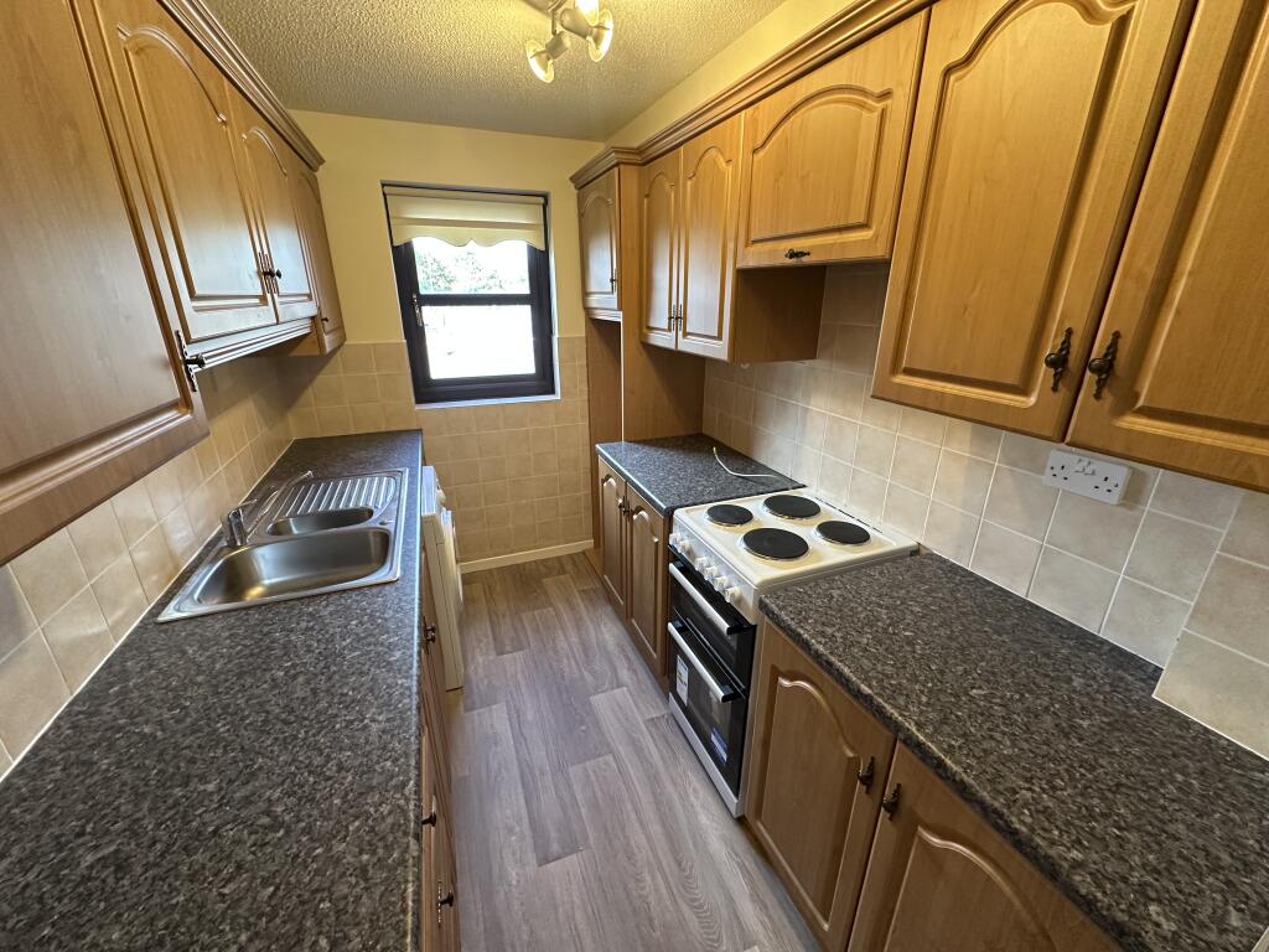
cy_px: 476
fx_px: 513
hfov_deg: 102.1
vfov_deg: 85.7
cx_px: 634
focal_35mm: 14
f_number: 2.2
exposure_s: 1/100
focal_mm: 2.22
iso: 320
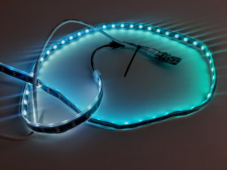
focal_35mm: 29
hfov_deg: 61.7
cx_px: 114
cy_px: 85
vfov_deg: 48.2
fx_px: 190
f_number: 2.2
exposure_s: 1/147
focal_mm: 4.15
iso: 25
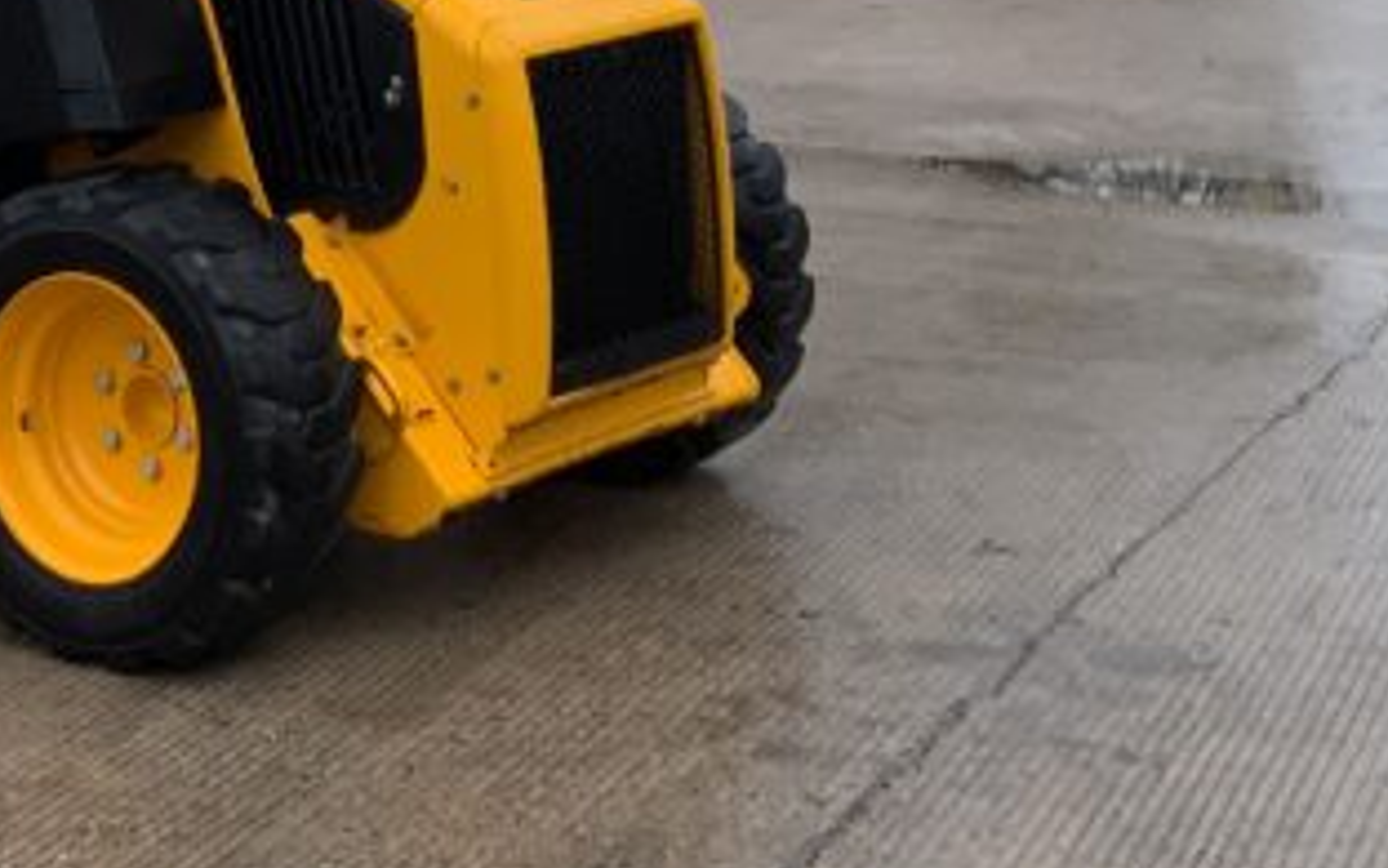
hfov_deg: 20.5
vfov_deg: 11.9
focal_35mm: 101
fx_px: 3821
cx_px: 378
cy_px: -708
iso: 16
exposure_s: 1/482
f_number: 1.8
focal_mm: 3
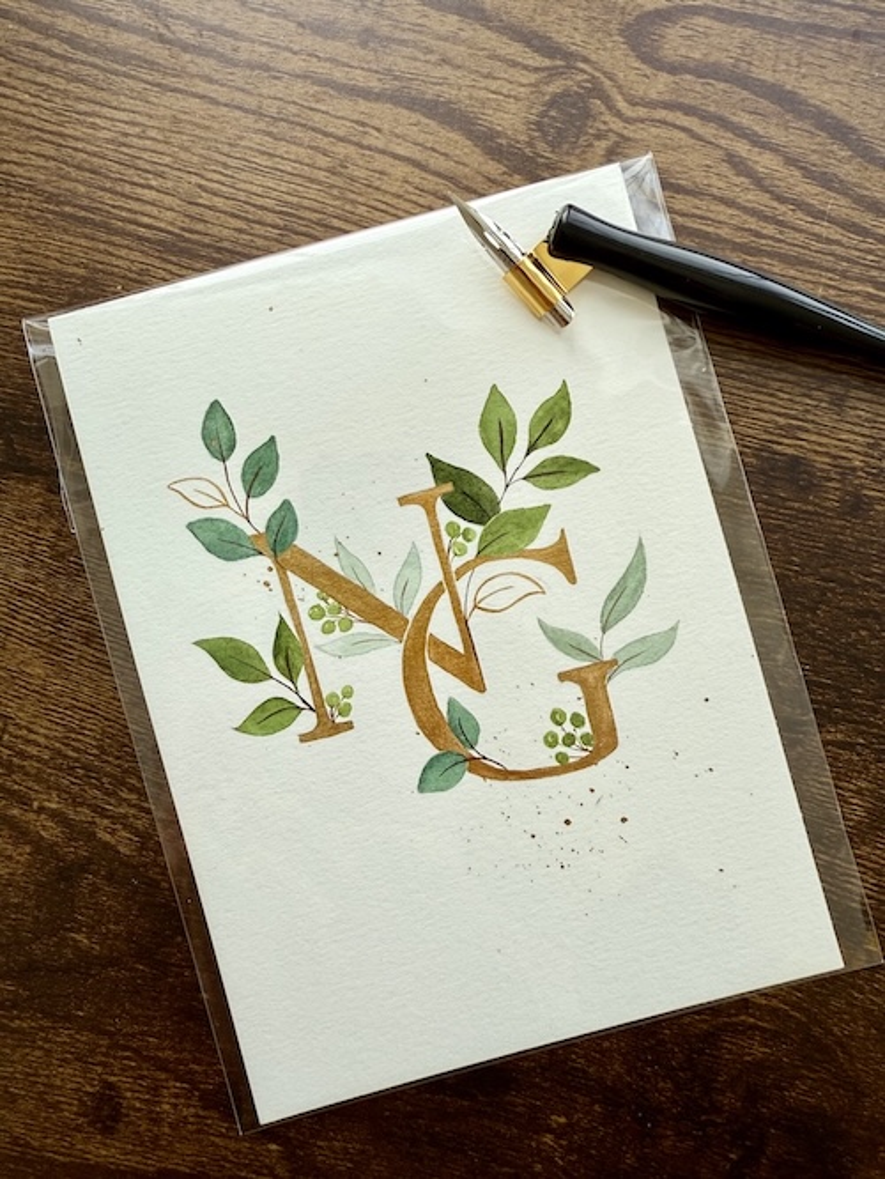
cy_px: 590
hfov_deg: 56.8
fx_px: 818
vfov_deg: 71.6
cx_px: 442
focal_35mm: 24
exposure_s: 1/99
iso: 50
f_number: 2.2
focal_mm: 2.22
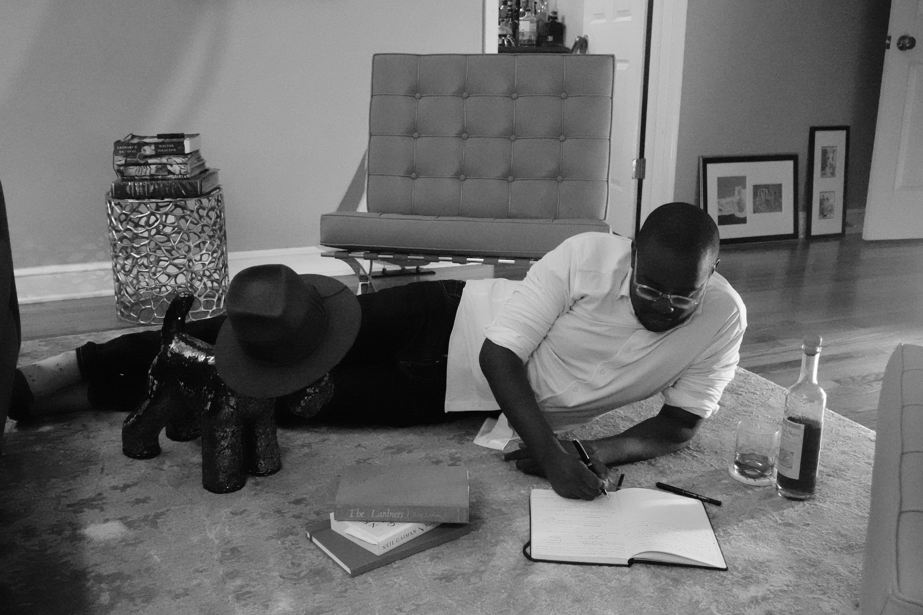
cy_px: 308
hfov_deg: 54.4
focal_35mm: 35
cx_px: 462
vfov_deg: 37.9
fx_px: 897
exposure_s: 1/160
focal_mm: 13.4
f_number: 4
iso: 12800
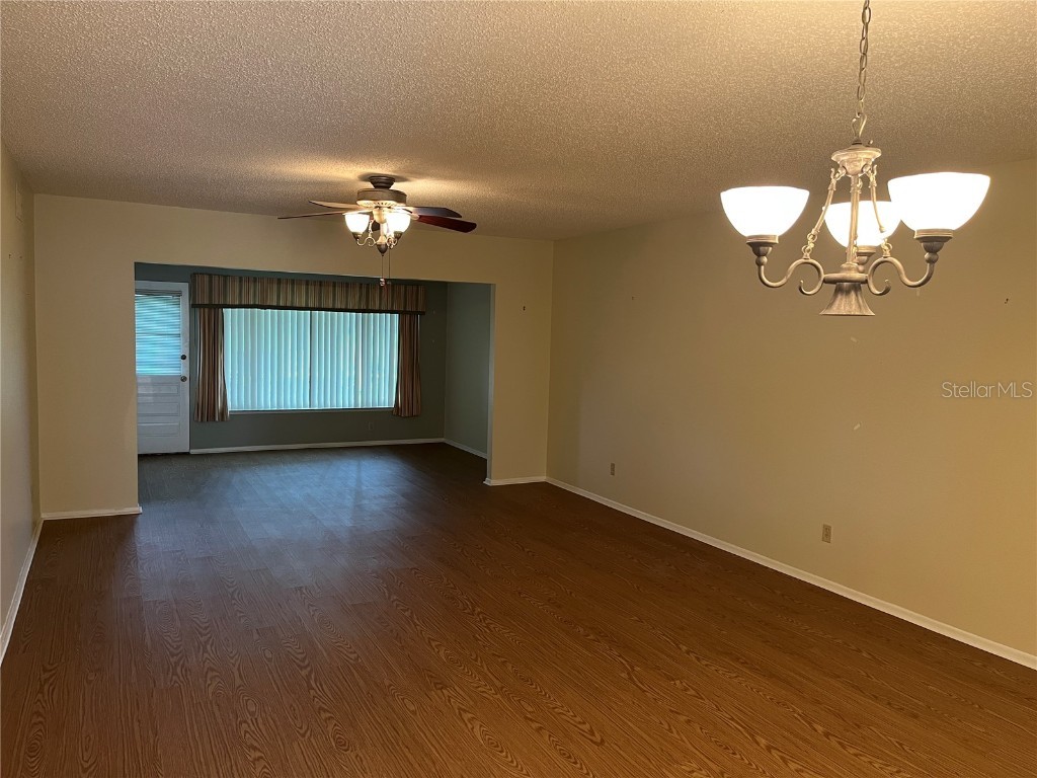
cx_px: 518
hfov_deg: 67.3
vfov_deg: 53.1
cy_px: 389
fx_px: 779
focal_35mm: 26
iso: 200
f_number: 1.6
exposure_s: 1/60
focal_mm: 5.1
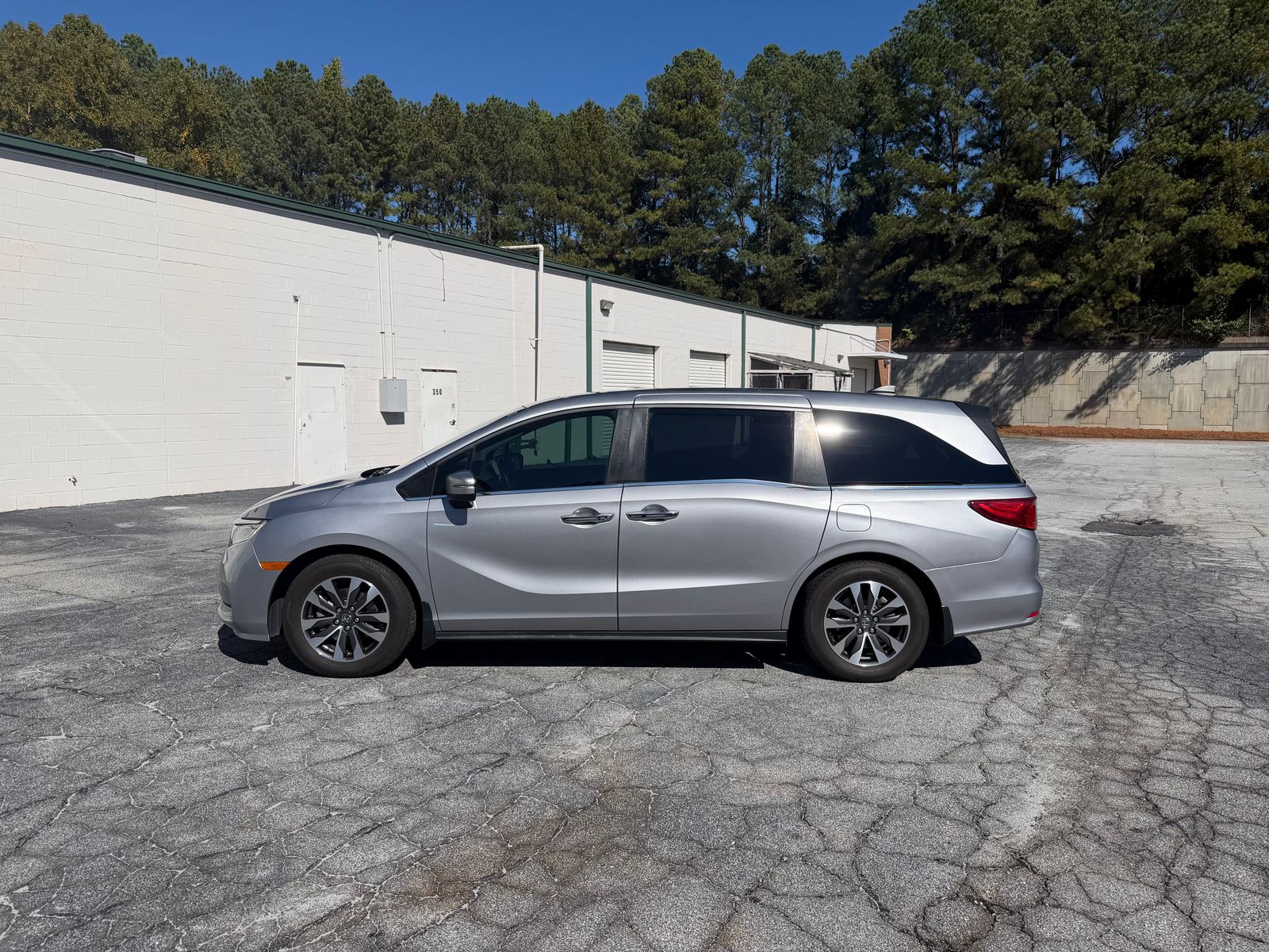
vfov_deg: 56.8
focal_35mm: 24
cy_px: 476
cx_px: 634
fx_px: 880
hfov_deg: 71.6
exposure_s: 1/10309
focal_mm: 6.76
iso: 80
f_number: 1.78
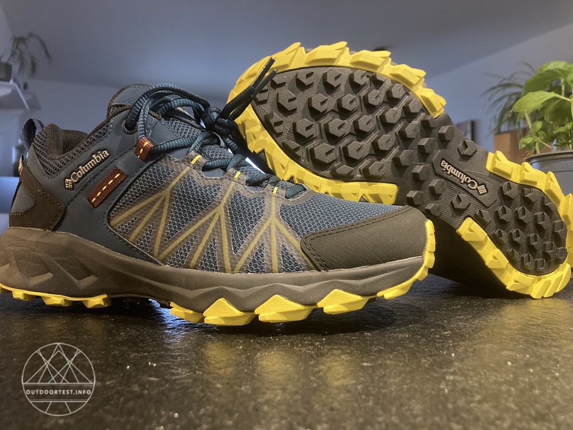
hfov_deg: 63.4
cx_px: 286
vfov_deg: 49.7
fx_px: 463
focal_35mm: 28
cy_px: 215
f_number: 1.8
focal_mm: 3.99
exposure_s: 1/30
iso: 640
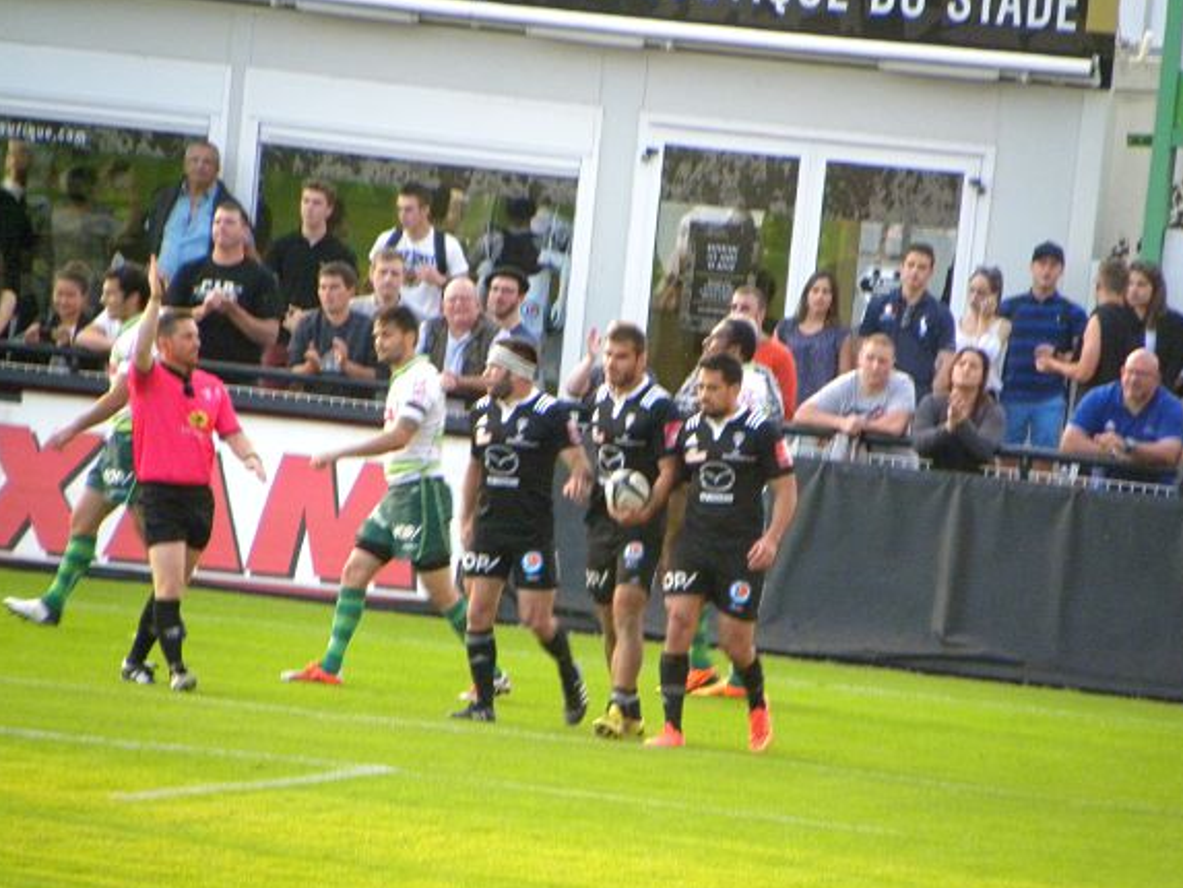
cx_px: 611
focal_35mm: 653
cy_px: 454
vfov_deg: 2.3
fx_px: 22321
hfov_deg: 3.0
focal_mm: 110.4
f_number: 5
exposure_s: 1/152
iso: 533
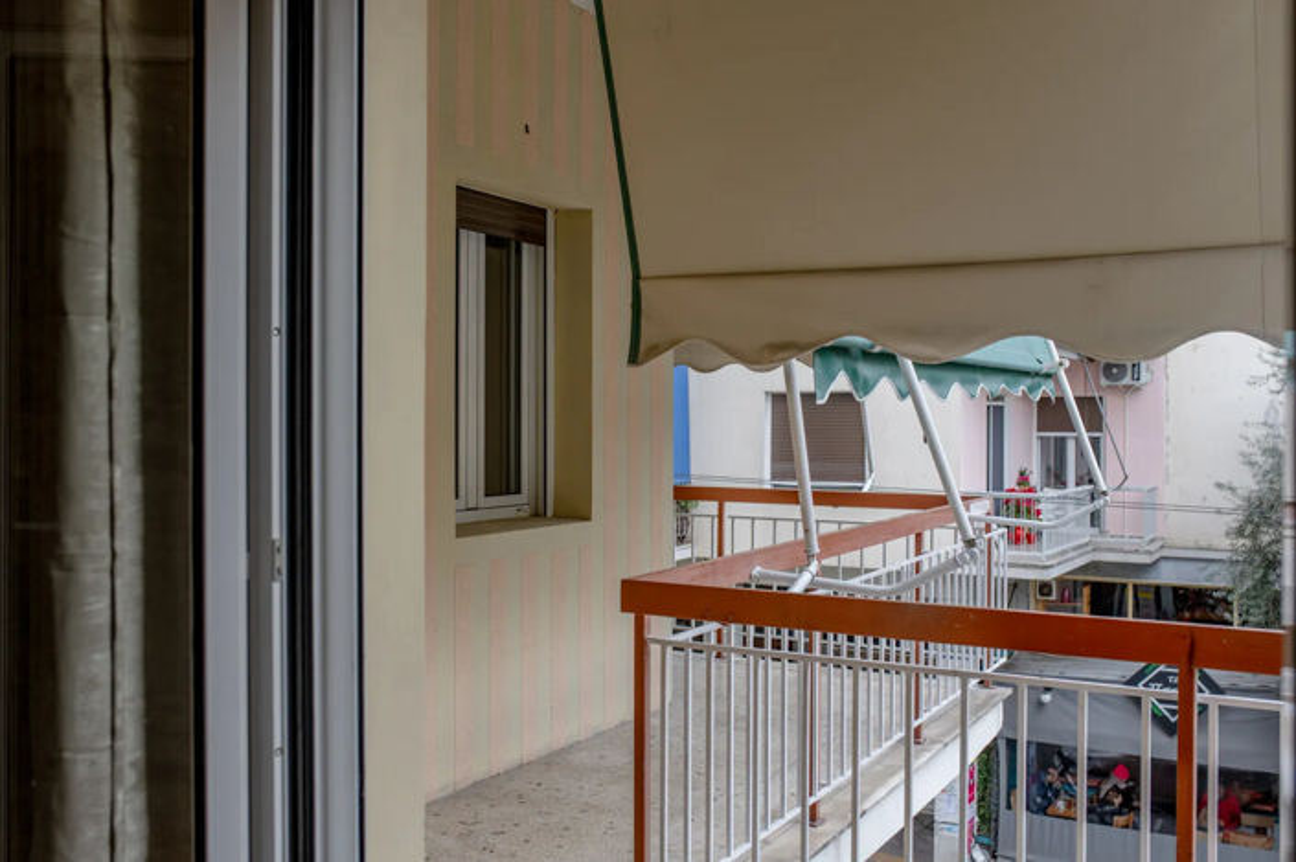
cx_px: 648
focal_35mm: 35
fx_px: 1259
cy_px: 431
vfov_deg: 37.8
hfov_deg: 54.5
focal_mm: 35
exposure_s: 1/125
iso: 200
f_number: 5
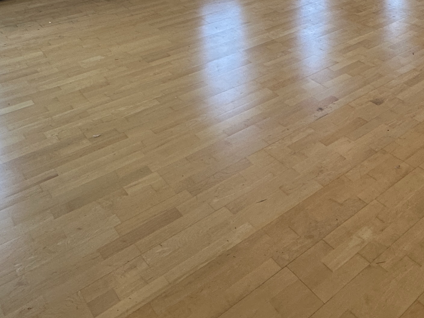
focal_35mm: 40
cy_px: -15
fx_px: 490
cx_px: 303
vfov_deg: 32.5
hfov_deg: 45.6
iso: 100
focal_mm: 2.22
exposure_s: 1/120
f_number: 2.2
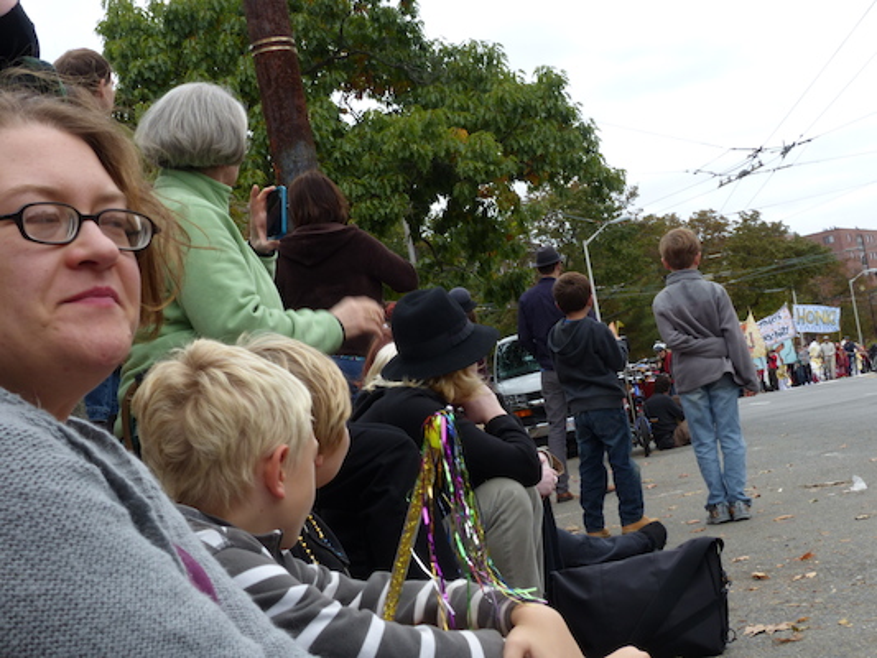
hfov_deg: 31.7
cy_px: 329
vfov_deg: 24.0
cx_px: 438
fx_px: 1546
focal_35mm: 61
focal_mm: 10.9
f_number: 8
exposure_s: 1/80
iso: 100
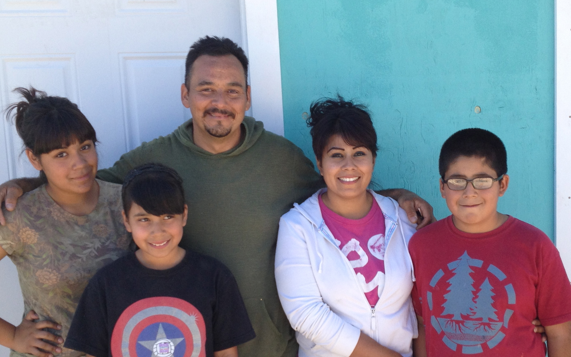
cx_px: 320
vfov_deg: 22.7
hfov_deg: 35.6
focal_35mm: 57
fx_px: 887
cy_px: 238
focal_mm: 4.28
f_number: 2.4
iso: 50
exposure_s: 1/403
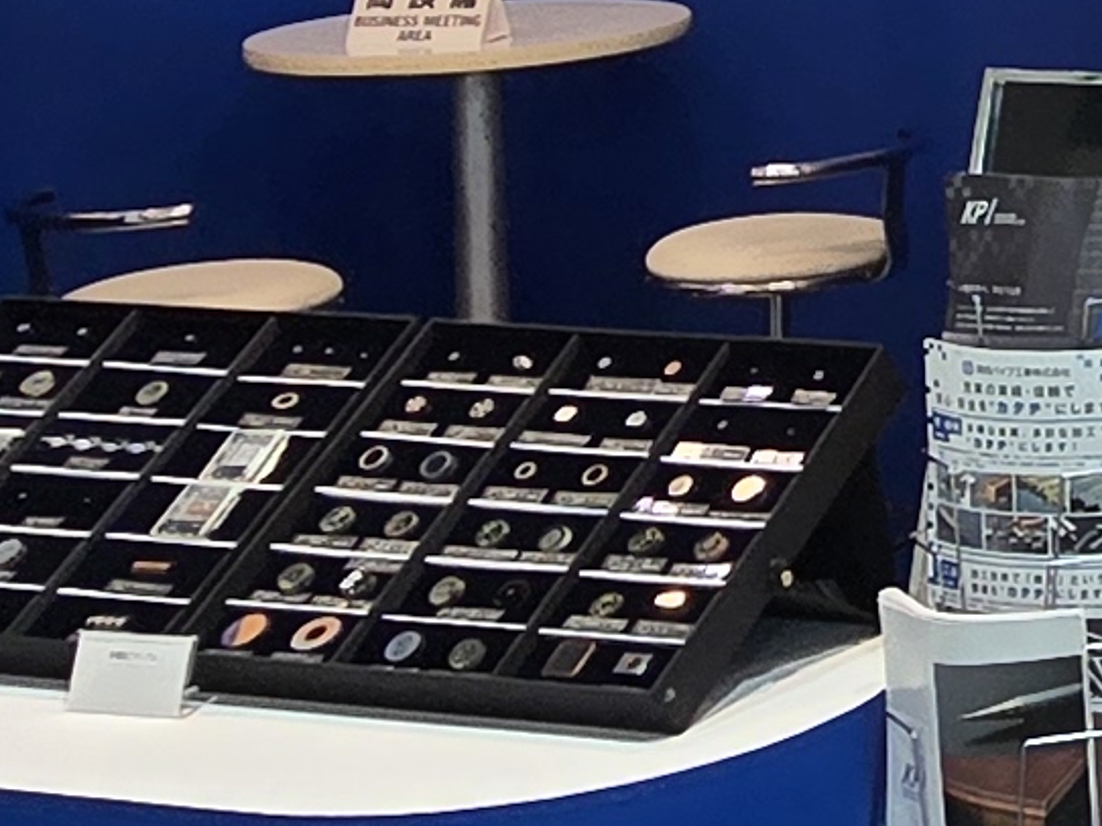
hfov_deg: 15.5
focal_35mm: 96
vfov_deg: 14.5
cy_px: -358
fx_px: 3055
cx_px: 2316
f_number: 2.2
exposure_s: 1/100
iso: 80
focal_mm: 2.2
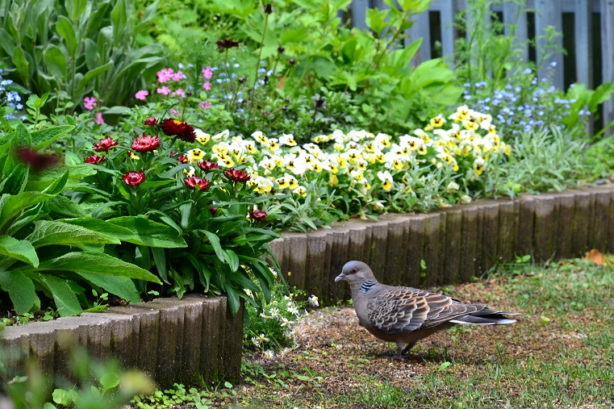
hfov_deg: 10.2
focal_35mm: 202
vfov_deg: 6.8
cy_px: 204
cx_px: 307
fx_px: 3453
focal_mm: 135
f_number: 10
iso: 400
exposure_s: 1/160
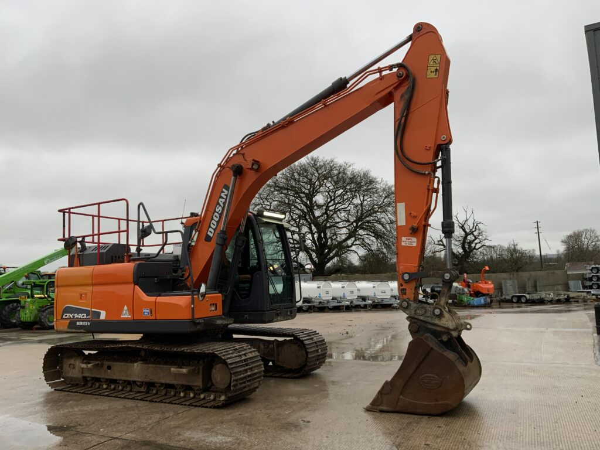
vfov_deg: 48.2
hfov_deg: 61.7
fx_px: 503
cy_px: 225
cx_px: 300
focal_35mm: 29
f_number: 1.8
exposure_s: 1/122
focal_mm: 3
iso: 32
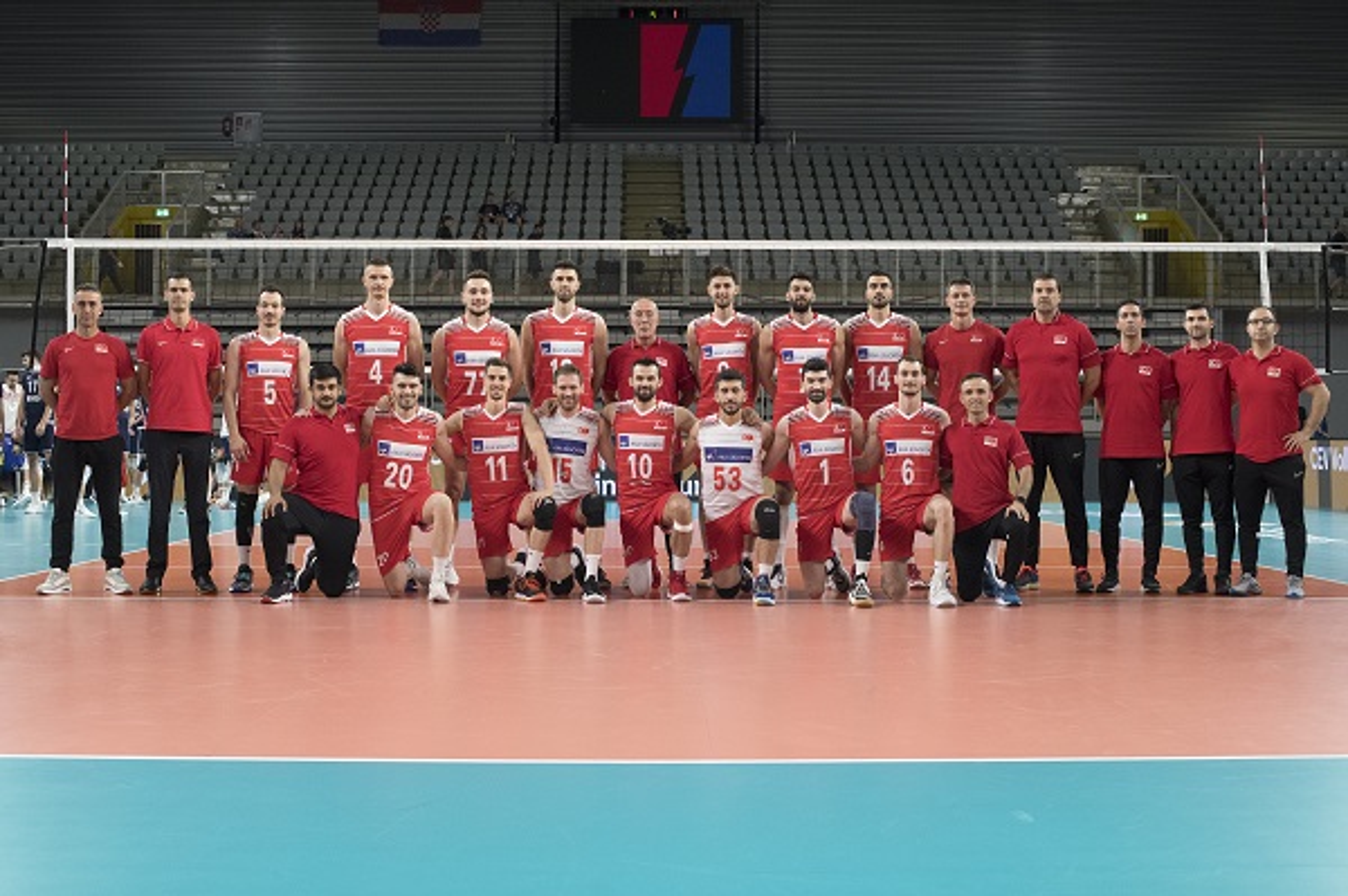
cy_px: 448
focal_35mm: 50
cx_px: 674
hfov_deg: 39.6
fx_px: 1871
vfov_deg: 26.9
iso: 1250
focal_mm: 50
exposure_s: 1/160
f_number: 9
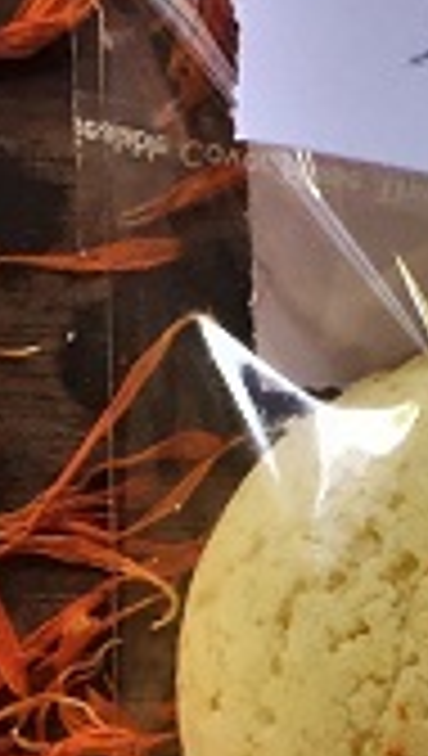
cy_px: 677
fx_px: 2251
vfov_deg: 18.8
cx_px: 631
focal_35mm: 112
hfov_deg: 10.5
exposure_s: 1/33
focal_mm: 4.15
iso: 40
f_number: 2.2
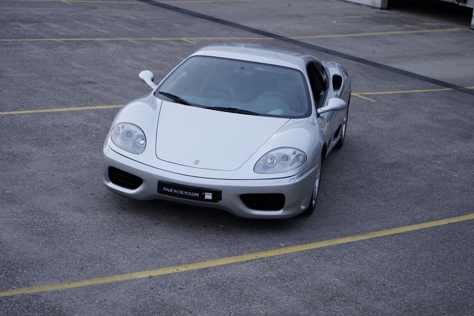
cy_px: 158
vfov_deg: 19.5
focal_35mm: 70
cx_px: 237
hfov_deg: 28.8
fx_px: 922
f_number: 5.6
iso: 4000
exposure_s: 1/160
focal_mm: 70
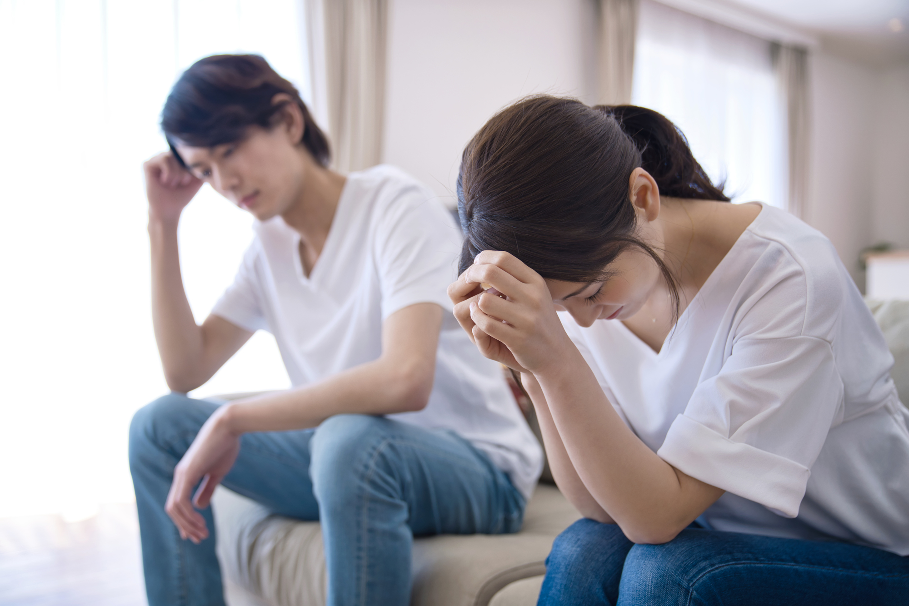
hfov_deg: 51.9
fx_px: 934
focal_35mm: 37
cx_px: 454
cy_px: 303
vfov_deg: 36.0
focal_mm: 37
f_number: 2.8
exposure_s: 1/125
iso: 100
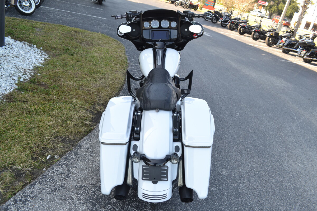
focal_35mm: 30
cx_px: 158
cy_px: 106
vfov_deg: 43.6
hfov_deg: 61.9
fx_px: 264
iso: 160
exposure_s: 1/125
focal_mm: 20
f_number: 5.6
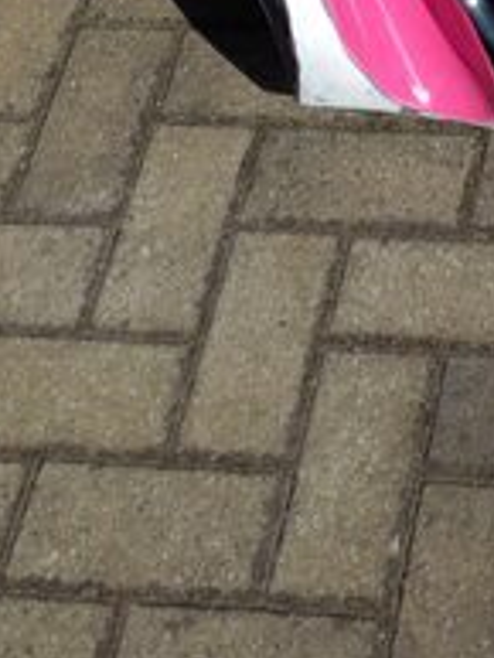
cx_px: 753
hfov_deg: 14.2
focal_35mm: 97
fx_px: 1844
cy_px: -278
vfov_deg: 18.3
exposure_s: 1/1992
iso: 50
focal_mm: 4.65
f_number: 1.8
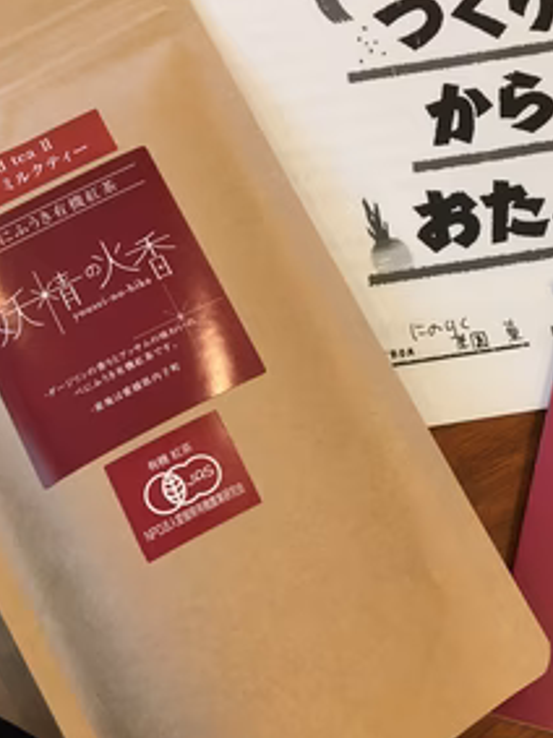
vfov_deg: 45.7
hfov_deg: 34.9
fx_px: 874
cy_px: 318
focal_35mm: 41
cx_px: 342
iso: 80
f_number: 2.2
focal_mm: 4.15
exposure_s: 1/30
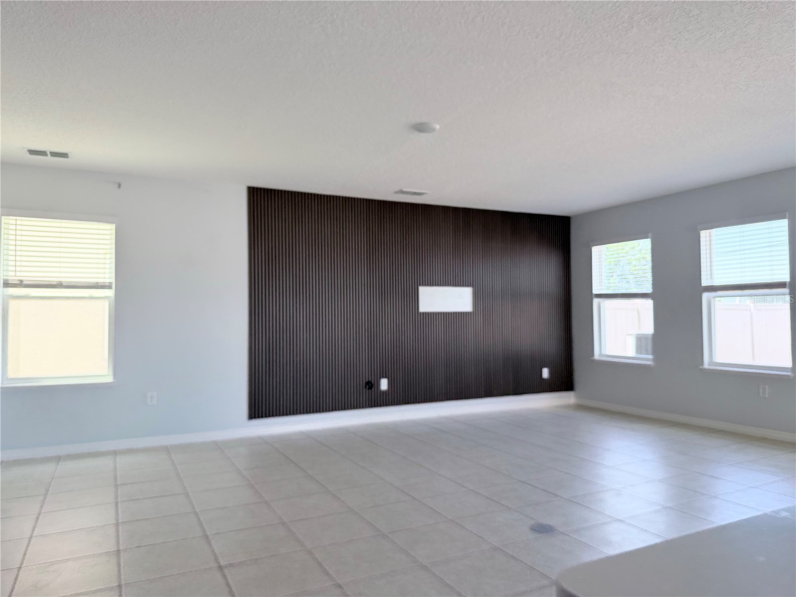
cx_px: 398
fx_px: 552
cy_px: 298
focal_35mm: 24
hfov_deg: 71.6
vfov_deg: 56.8
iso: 200
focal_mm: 6.76
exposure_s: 1/206
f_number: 1.78
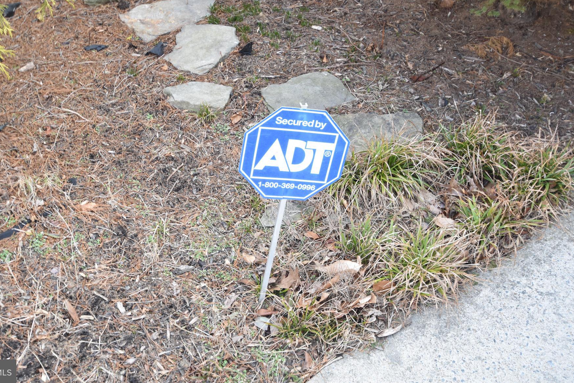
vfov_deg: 31.8
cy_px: 160
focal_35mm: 42
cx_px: 279
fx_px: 670
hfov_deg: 46.4
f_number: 5.6
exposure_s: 1/125
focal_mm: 24
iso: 400
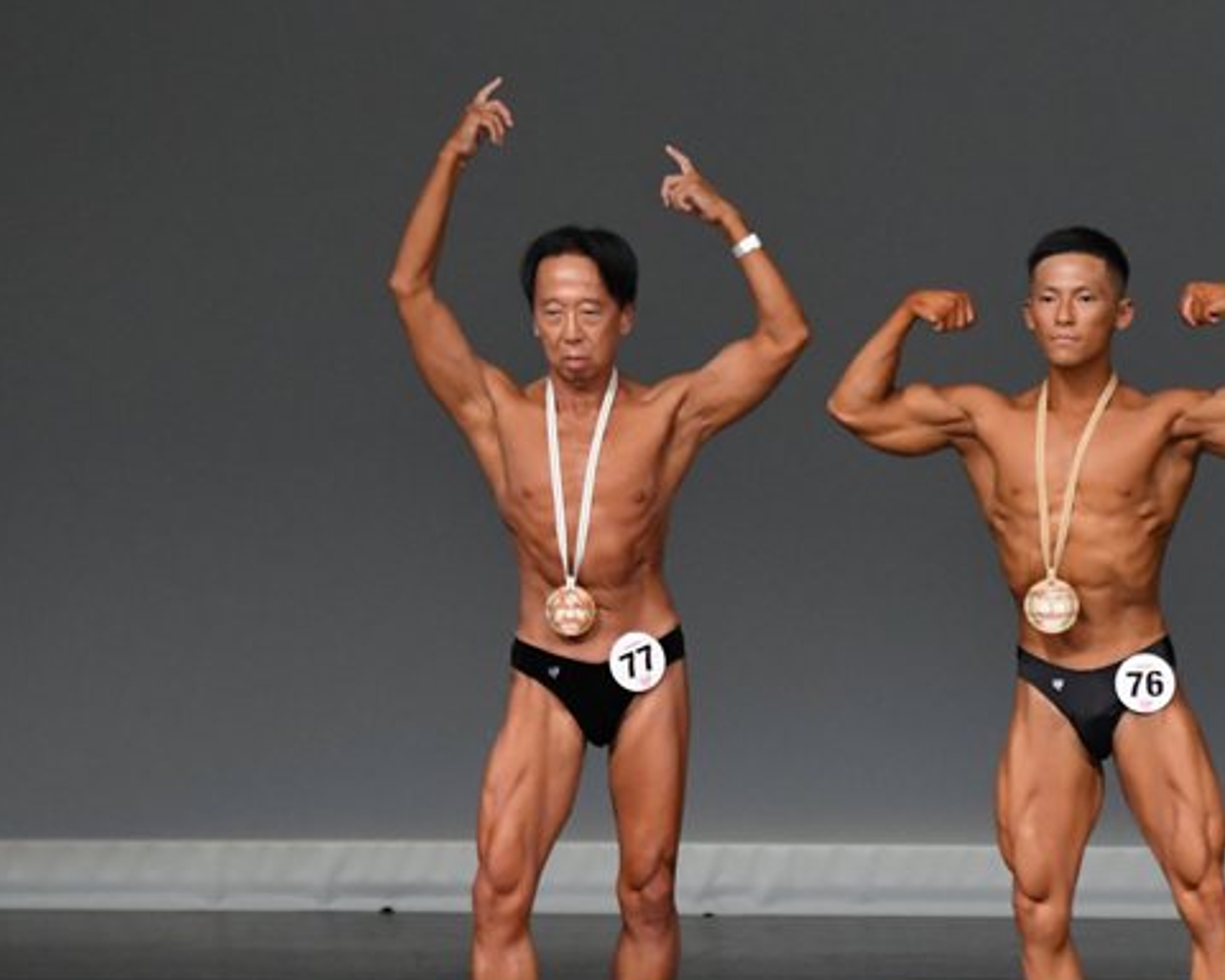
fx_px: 18962
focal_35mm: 523
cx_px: 935
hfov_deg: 3.7
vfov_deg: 3.0
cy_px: 610
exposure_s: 1/400
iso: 5000
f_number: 5.6
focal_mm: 230
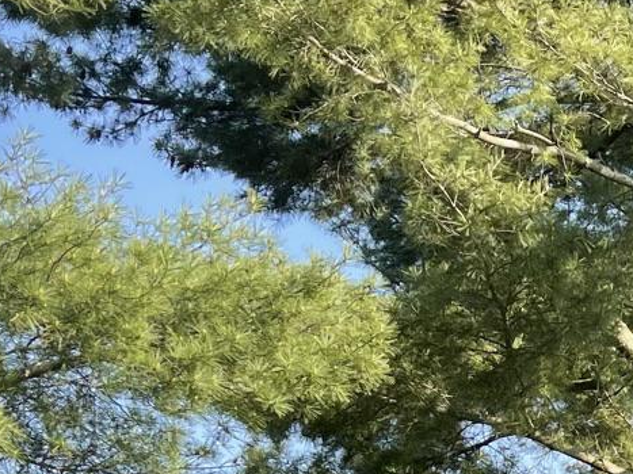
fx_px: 2084
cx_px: 744
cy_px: 810
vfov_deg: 12.1
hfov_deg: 16.6
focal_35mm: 114
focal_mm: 5.1
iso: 32
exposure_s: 1/505
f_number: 1.6
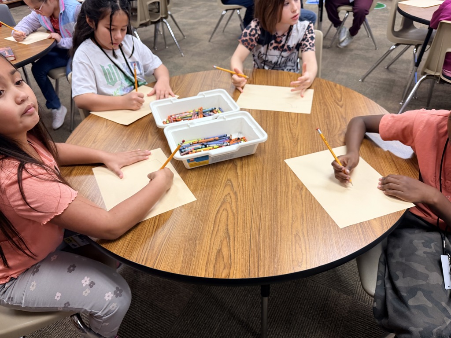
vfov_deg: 56.8
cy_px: 169
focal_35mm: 24
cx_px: 226
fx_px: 313
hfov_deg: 71.6
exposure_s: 1/120
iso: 200
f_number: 1.78
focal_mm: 6.76
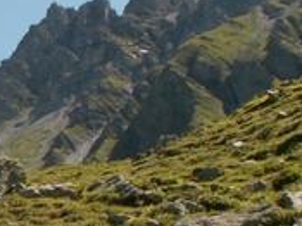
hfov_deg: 14.5
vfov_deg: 11.5
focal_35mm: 128
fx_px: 1116
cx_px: -135
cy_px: 183
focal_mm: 5.86
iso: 50
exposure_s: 1/200
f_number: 5.6
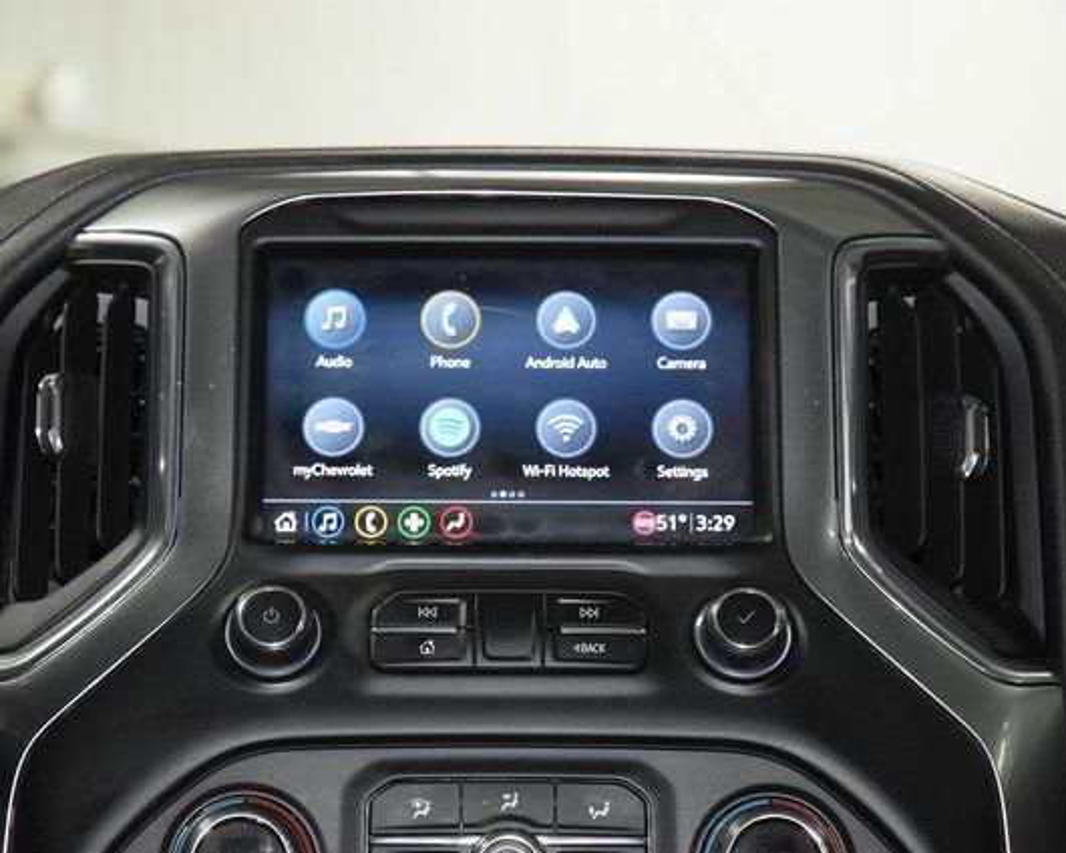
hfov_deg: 16.2
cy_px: 428
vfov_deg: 13.0
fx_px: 3754
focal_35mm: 119
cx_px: 515
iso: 3200
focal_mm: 70
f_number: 4.5
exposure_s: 1/100
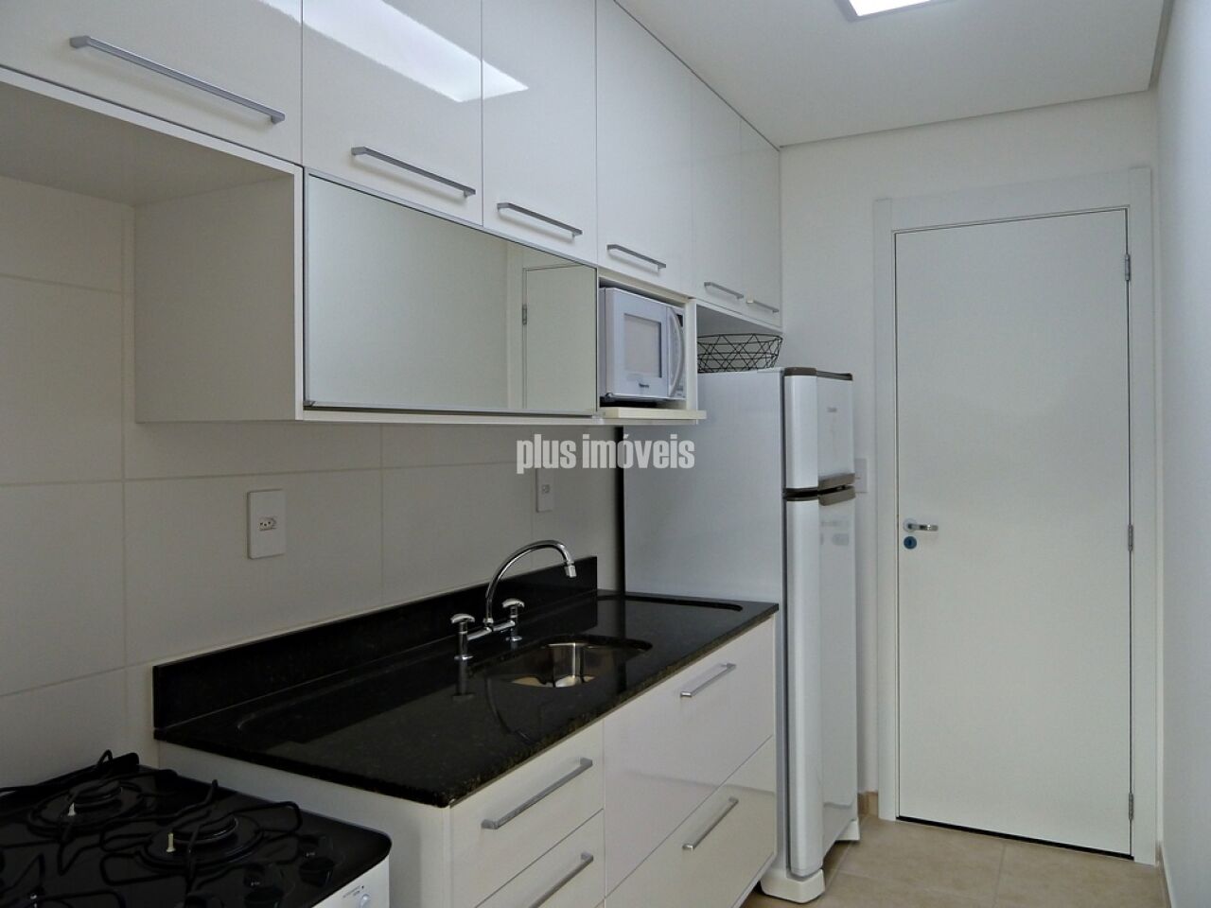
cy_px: 454
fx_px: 875
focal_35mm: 25
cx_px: 606
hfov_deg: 69.4
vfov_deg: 54.9
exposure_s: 1/30
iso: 80
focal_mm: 4.1
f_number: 3.3
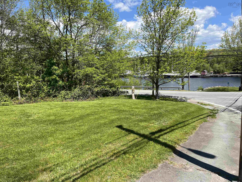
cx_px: 121
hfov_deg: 67.3
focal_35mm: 26
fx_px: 182
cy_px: 91
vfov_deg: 53.1
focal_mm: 5.1
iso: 50
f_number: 1.6
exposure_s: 1/2755
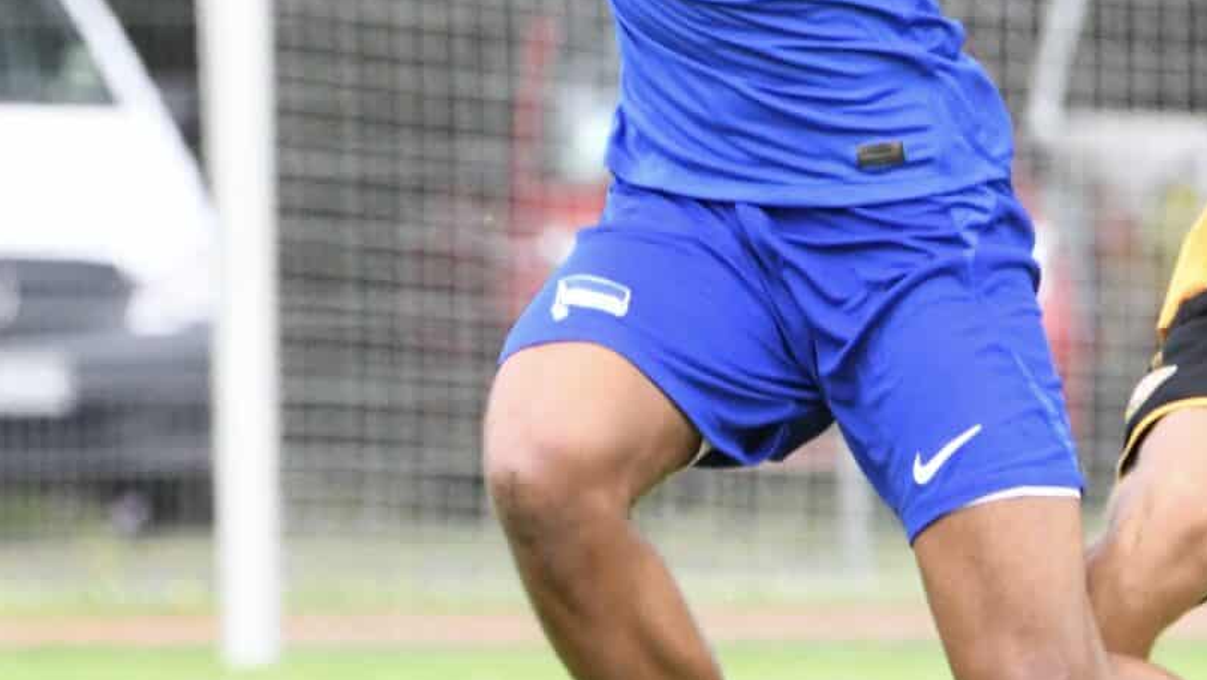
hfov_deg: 2.0
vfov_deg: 1.1
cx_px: 759
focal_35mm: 1064
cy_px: 272
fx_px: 34064
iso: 4000
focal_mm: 400
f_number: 9
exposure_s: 1/1600
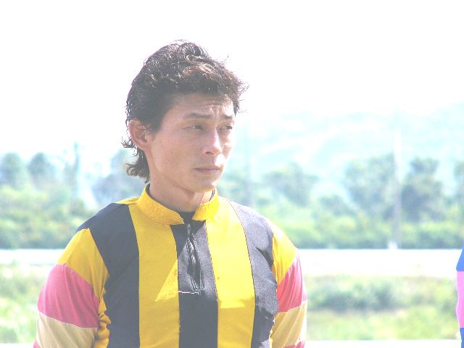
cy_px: 174
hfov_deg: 6.0
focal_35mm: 328
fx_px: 4397
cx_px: 232
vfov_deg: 4.5
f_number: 6.5
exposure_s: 1/500
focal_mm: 54.5
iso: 50
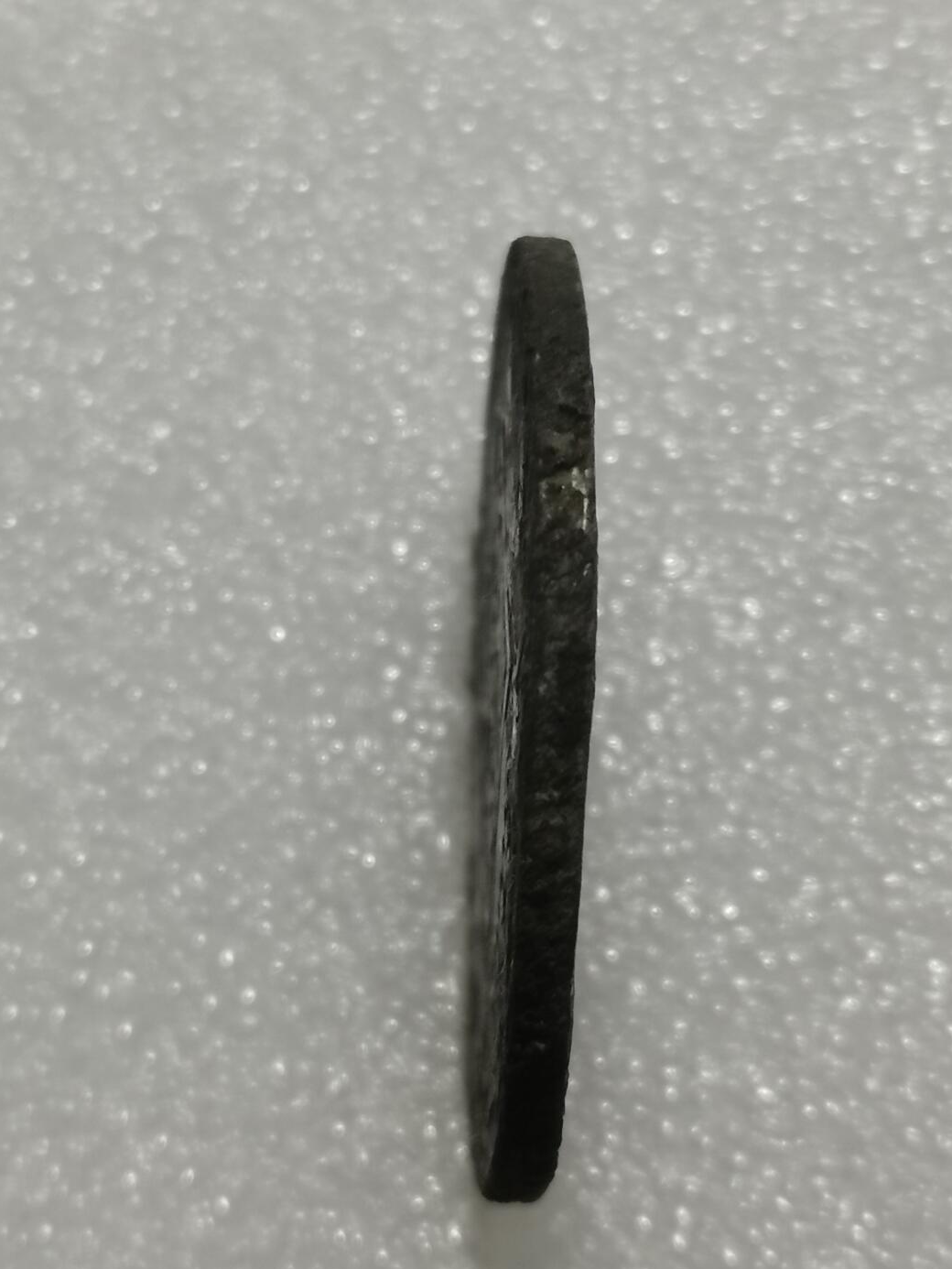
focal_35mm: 87
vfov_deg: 22.5
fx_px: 3189
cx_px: 423
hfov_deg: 17.0
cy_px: 531
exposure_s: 1/100
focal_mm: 5.58
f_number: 1.8
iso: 80
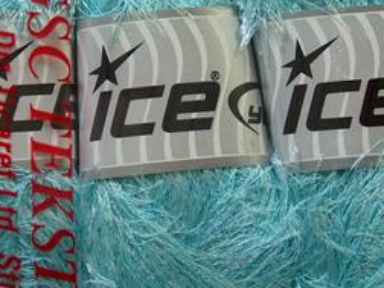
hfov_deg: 20.2
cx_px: 126
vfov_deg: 15.2
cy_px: 110
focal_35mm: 97
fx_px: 1076
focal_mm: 12.53
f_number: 2.9
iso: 200
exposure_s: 1/35.7
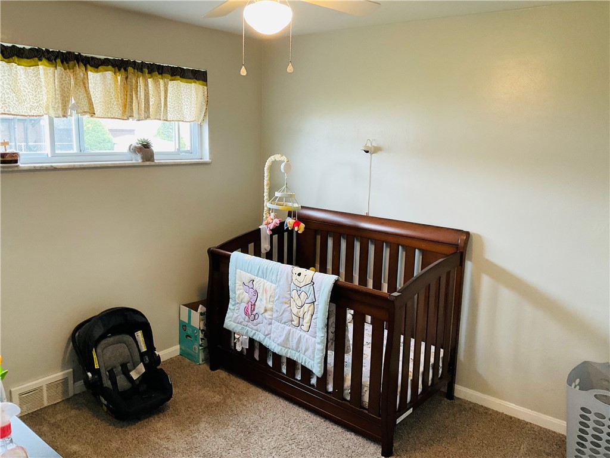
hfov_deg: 61.7
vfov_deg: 48.2
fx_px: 511
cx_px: 305
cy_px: 229
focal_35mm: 29
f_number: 1.8
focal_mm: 3
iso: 125
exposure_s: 1/60
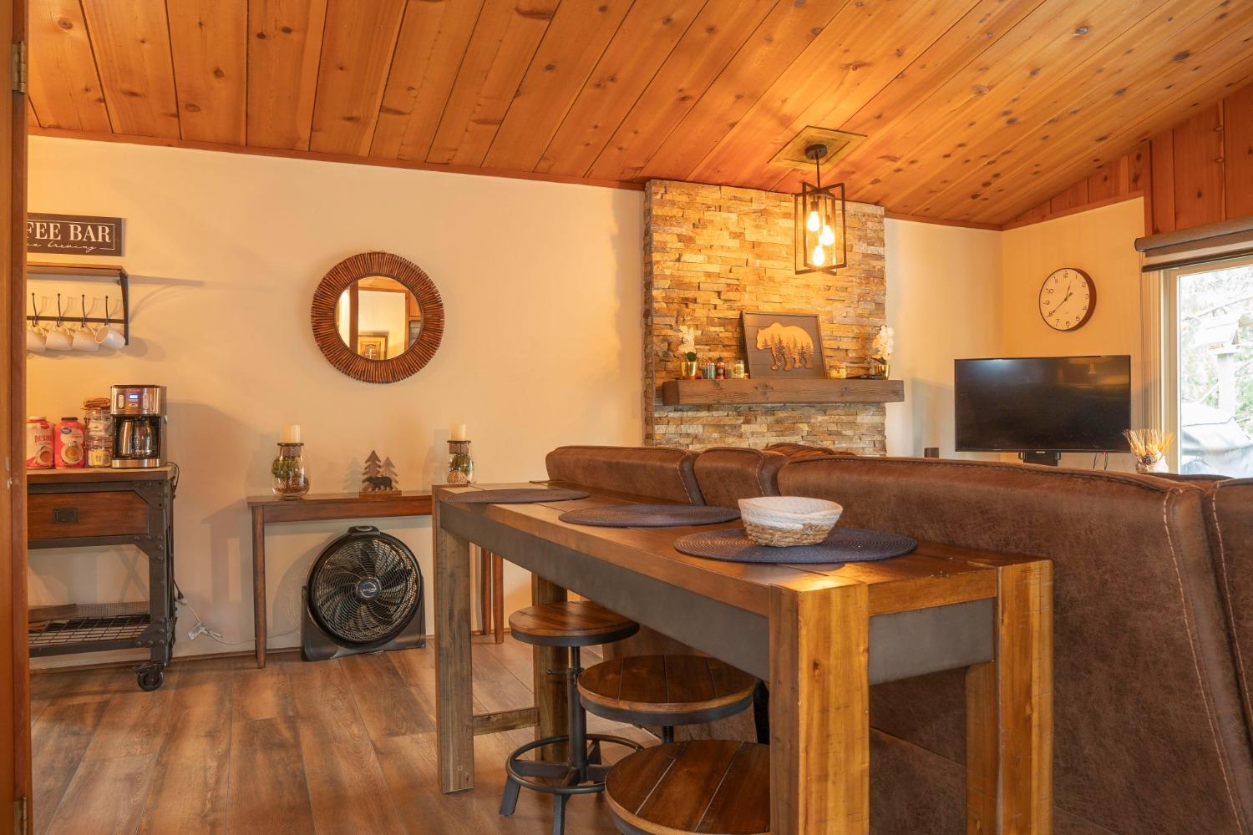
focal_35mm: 24
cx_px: 626
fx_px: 835
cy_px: 418
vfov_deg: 53.1
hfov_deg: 73.7
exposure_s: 2
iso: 160
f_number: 8
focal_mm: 16
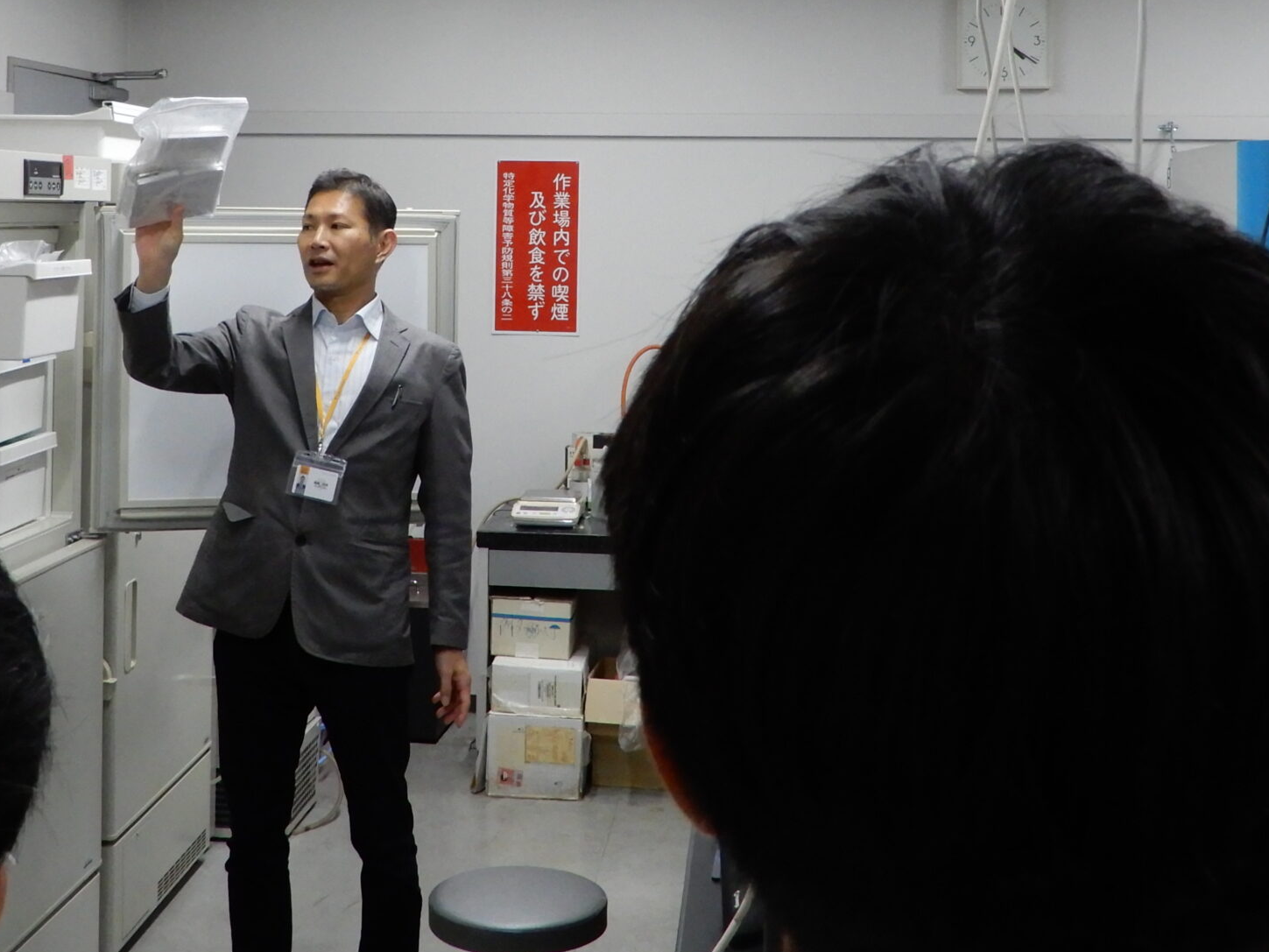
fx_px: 1943
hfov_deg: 36.1
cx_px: 538
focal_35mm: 53
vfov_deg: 27.0
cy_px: 180
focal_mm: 5.4
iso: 125
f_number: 3.5
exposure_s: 1/30
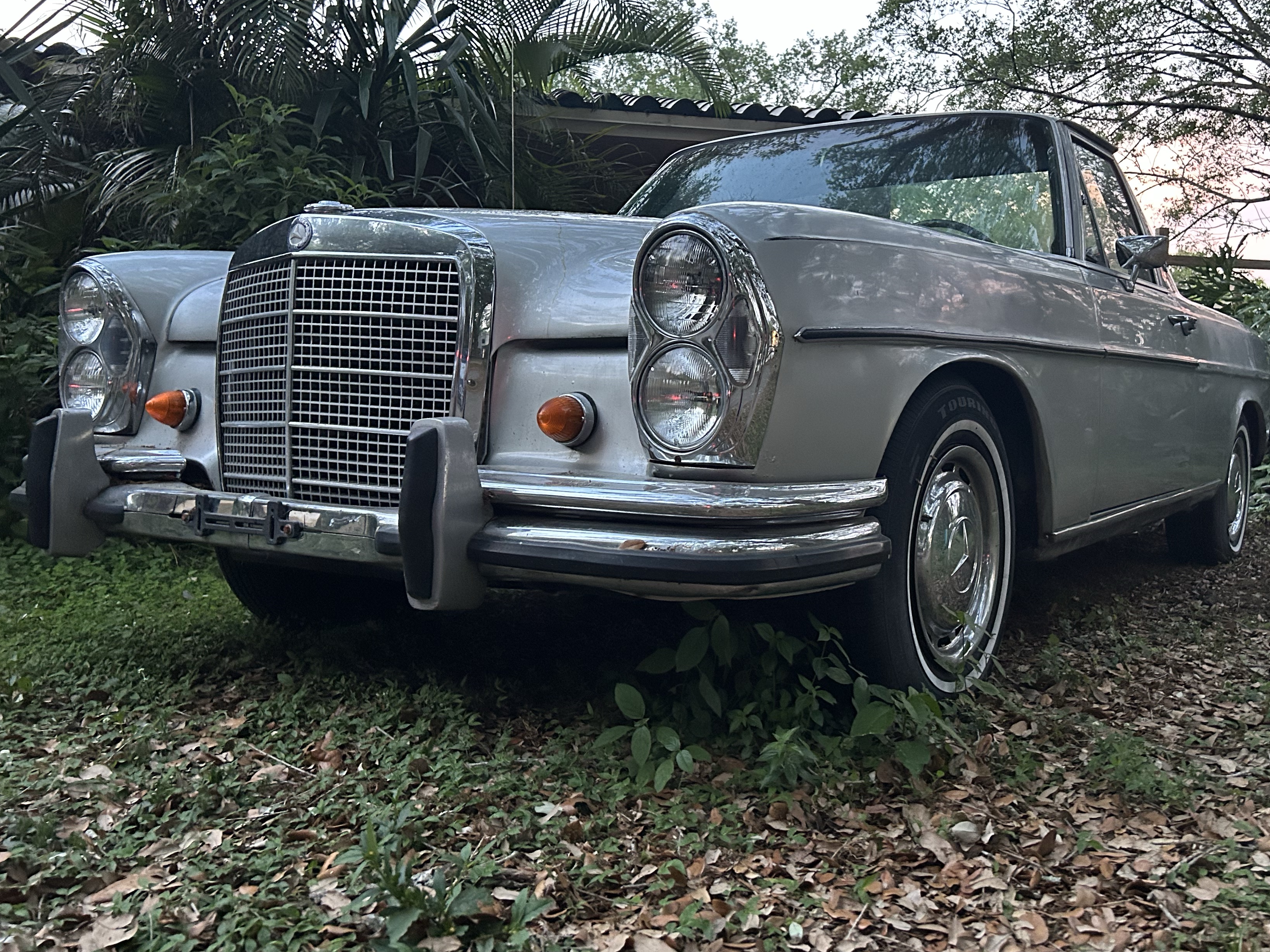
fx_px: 1174
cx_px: 744
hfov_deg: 56.5
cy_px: 389
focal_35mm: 32
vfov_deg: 44.0
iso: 500
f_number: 1.5
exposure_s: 1/60
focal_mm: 5.7
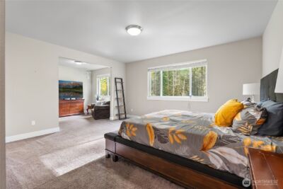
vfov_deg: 73.8
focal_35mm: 16
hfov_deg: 96.7
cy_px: 94
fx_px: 126
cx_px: 142
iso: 640
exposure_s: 1/3
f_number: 5.6
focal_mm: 16
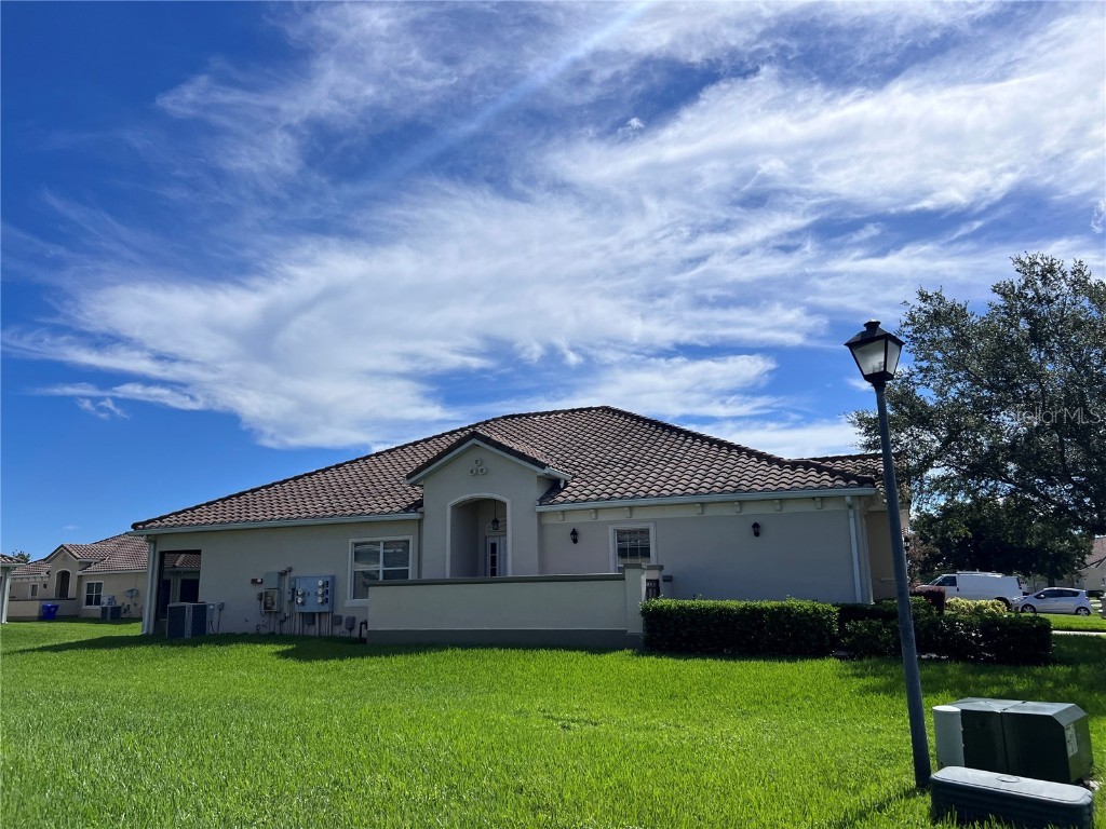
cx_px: 553
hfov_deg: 67.3
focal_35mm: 26
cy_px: 414
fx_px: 831
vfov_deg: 53.1
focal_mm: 5.7
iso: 50
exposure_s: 1/11364
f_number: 1.5
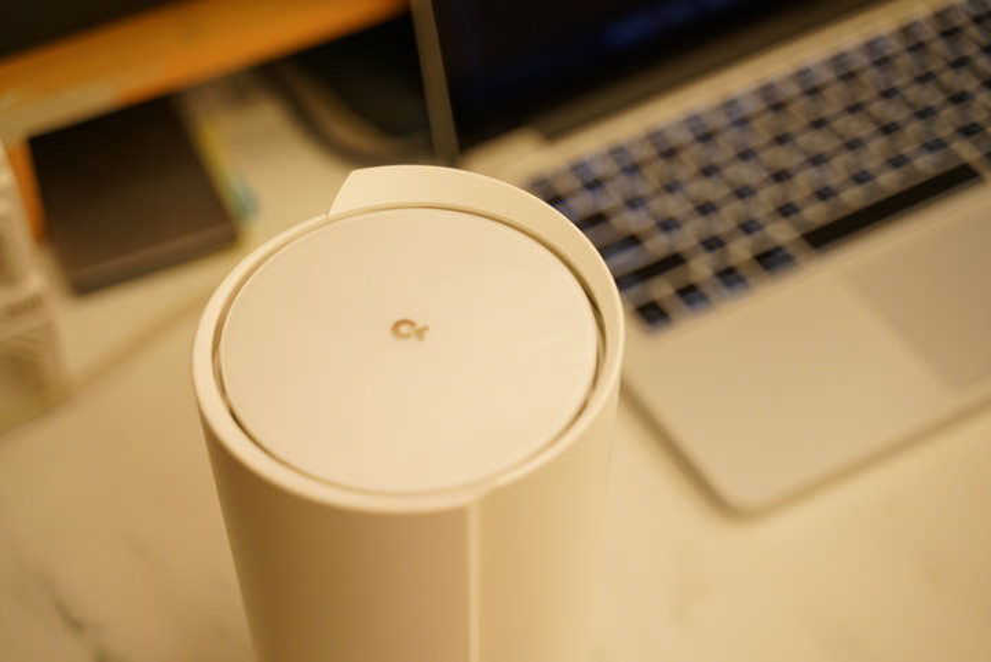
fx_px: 2066
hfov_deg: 27.0
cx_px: 496
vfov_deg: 18.2
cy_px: 331
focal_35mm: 75
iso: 1600
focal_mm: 75
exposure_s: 1/100
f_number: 2.8
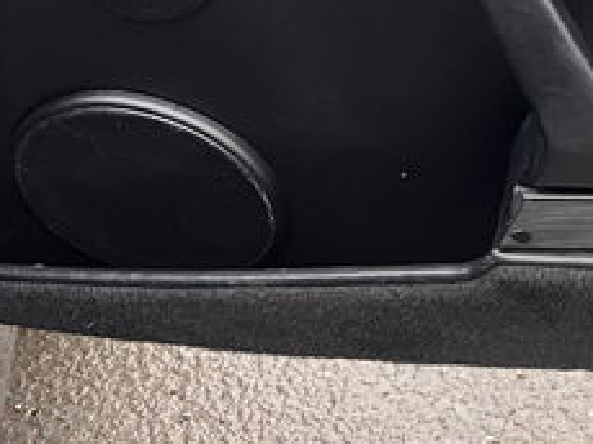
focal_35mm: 87
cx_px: 730
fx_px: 1489
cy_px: 96
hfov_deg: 20.9
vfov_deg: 16.8
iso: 125
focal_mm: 5.1
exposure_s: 1/60
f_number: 1.6
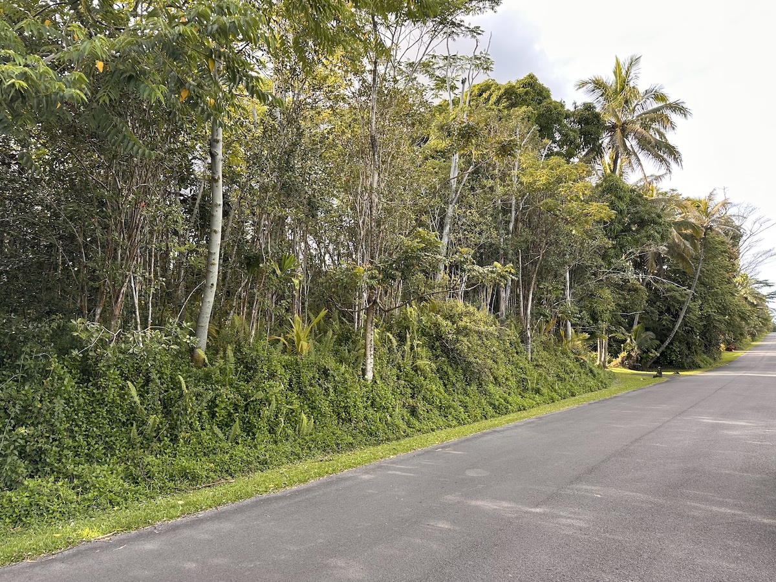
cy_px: 291
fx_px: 538
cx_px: 388
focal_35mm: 24
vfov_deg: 56.8
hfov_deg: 71.6
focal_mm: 6.86
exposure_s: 1/448
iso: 80
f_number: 1.78
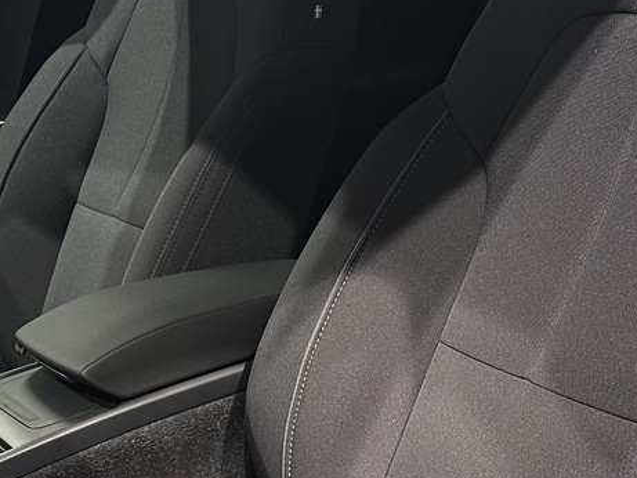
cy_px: 377
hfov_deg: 26.0
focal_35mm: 75
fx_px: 1381
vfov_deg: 19.5
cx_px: 343
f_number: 1.78
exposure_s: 1/50
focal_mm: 6.86
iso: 200
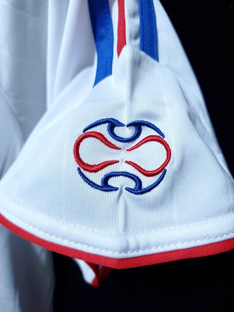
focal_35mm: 26
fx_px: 234
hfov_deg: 53.1
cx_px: 117
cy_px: 156
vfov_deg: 67.3
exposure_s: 1/45
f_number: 1.5
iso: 320
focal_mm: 4.3
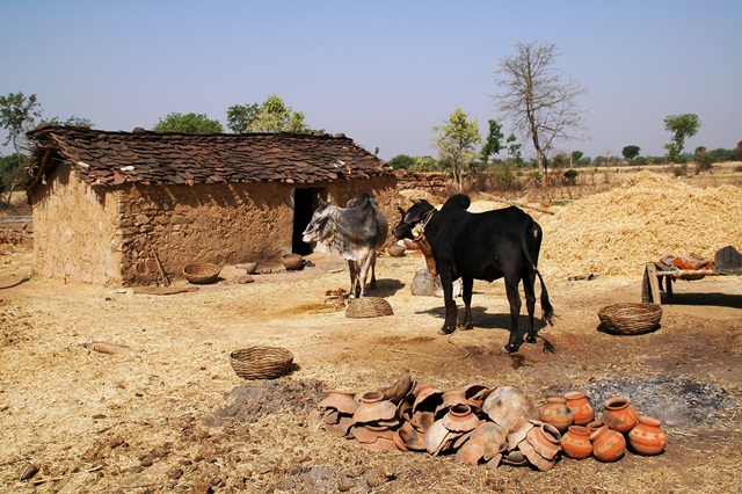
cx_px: 371
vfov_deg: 35.5
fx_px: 772
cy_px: 247
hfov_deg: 51.3
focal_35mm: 38
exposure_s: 1/400
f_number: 11
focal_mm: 25
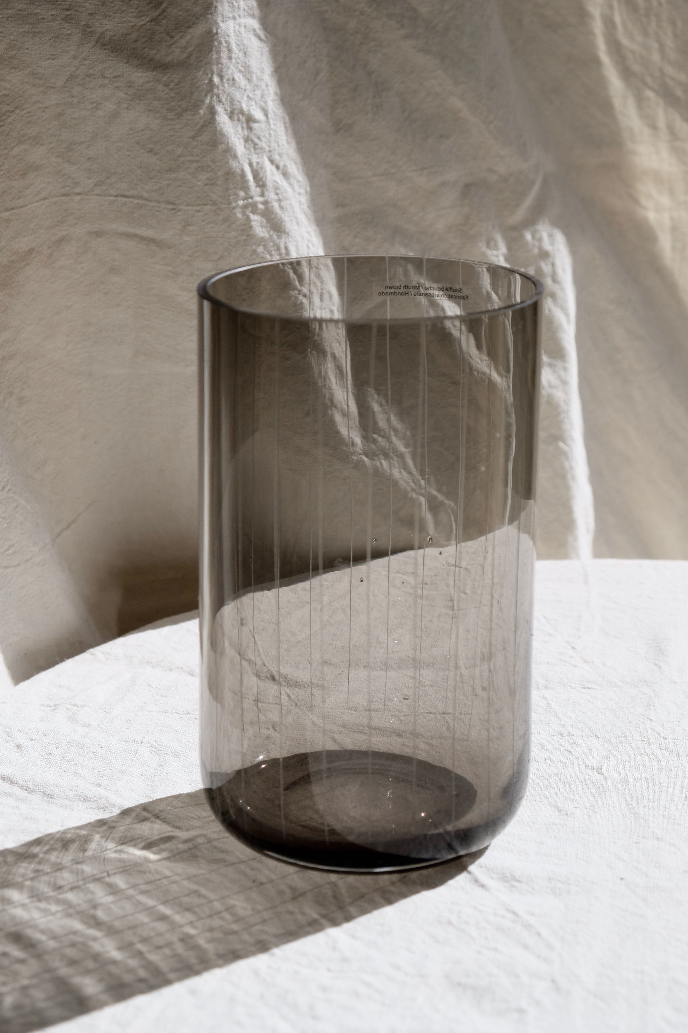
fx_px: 2178
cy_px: 516
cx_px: 344
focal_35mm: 76
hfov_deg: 17.9
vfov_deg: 26.7
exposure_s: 1/1500
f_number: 6.4
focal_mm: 50.5
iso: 400
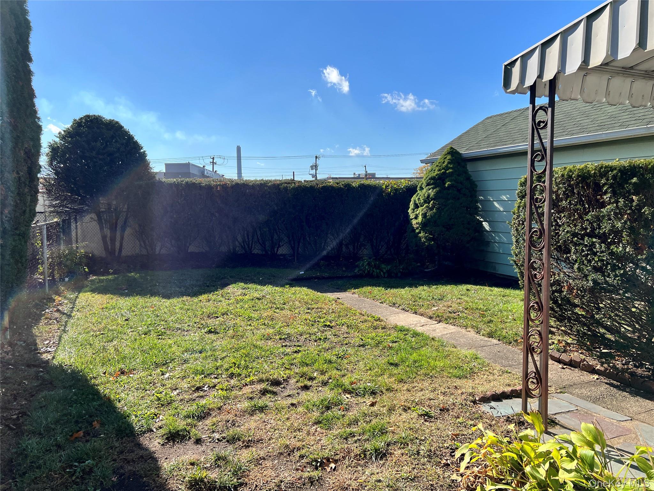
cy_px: 246
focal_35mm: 26
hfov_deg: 67.3
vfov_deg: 53.1
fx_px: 491
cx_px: 327
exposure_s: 1/3968
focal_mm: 5.7
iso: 50
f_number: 1.5
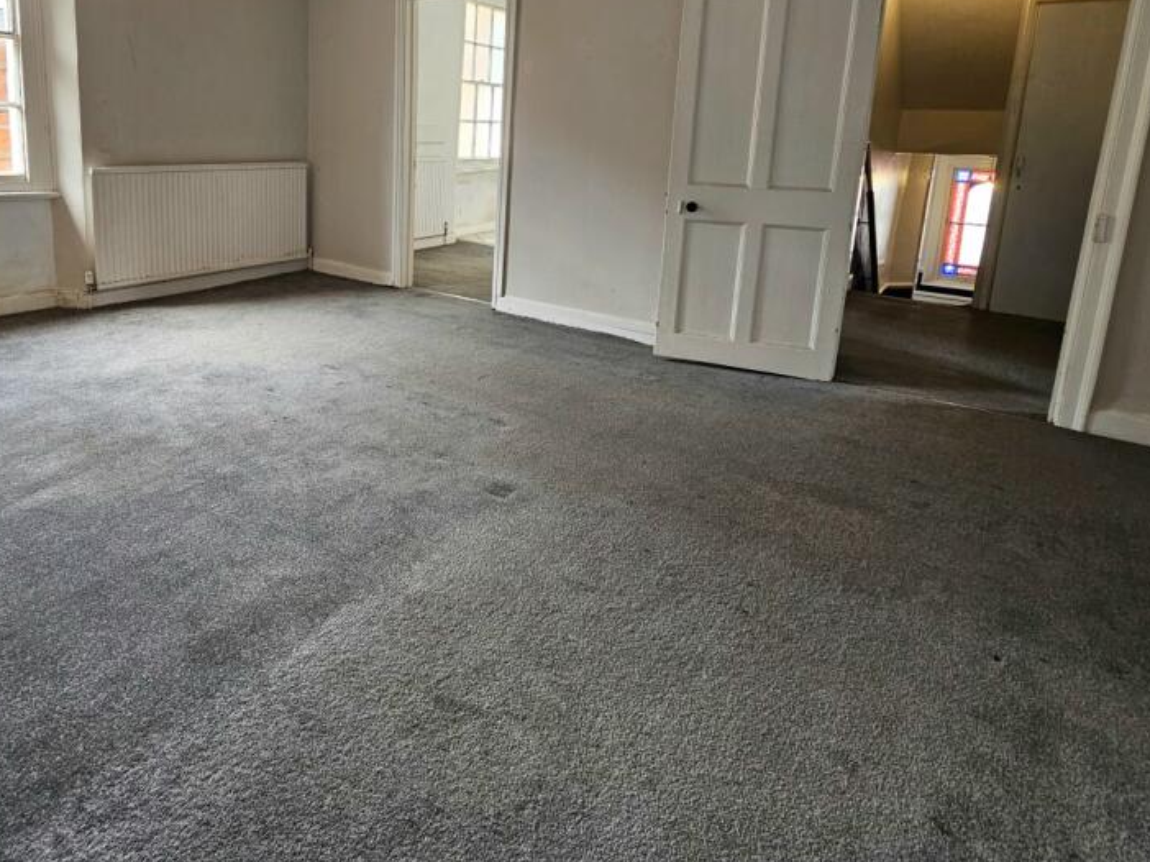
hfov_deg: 82.9
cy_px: 245
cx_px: 425
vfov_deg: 65.5
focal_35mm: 19
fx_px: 631
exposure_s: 1/60.2
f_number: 2.2
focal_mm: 2.2
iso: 100
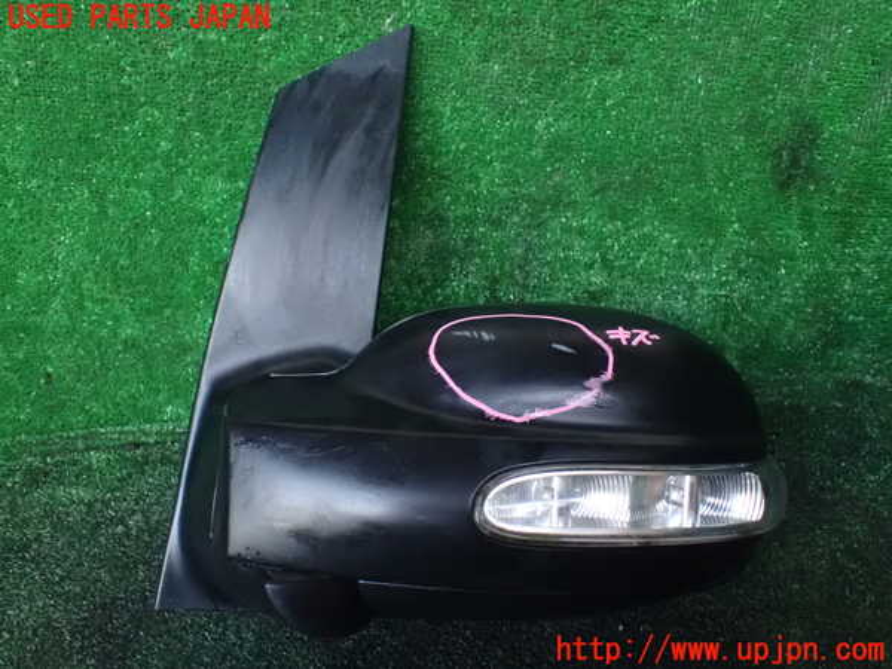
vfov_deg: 46.8
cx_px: 446
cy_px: 334
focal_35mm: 30
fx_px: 773
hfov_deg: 60.0
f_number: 2.3
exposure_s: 1/30
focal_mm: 5.4
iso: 1600
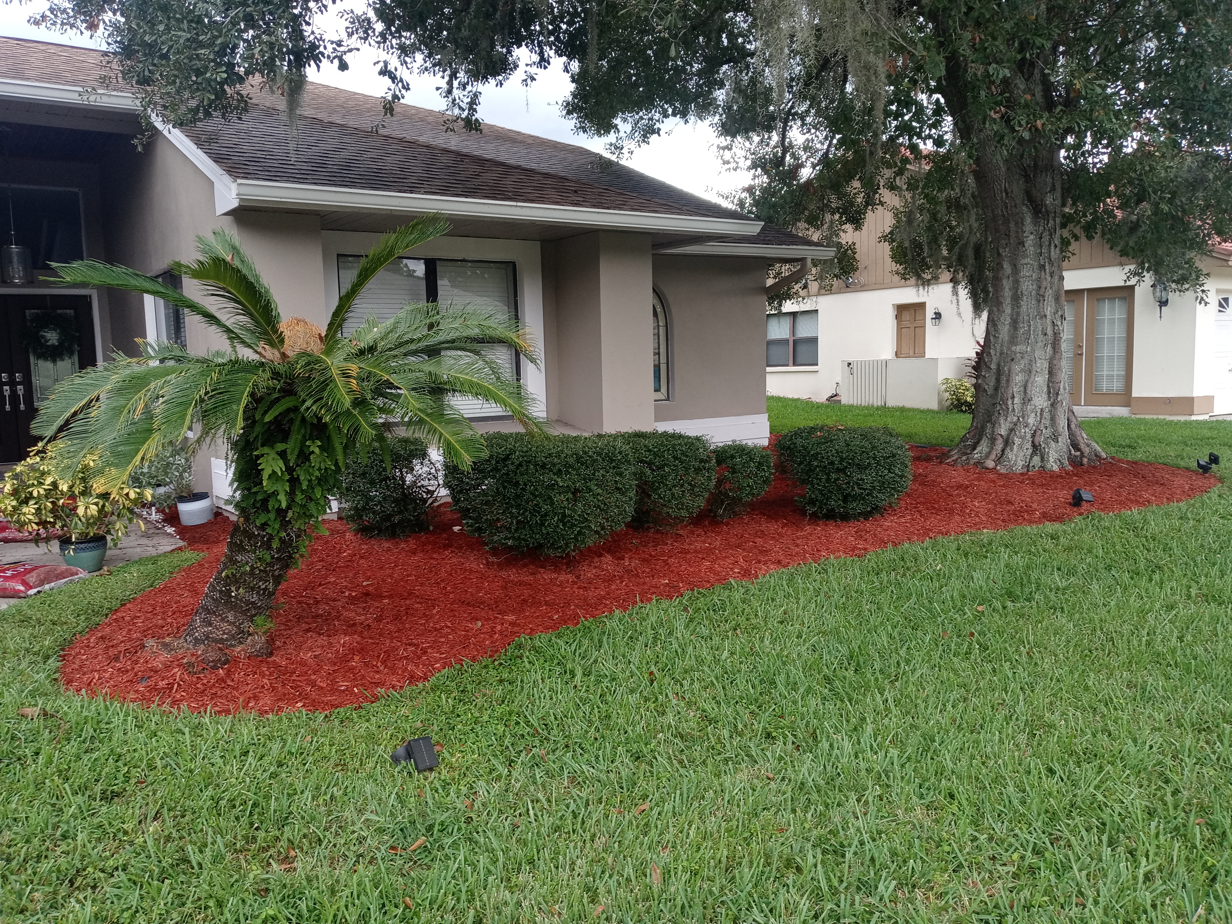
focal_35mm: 28
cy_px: 462
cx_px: 616
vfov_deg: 49.7
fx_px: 997
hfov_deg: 63.4
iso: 100
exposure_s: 1/221
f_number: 1.8
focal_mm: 3.61
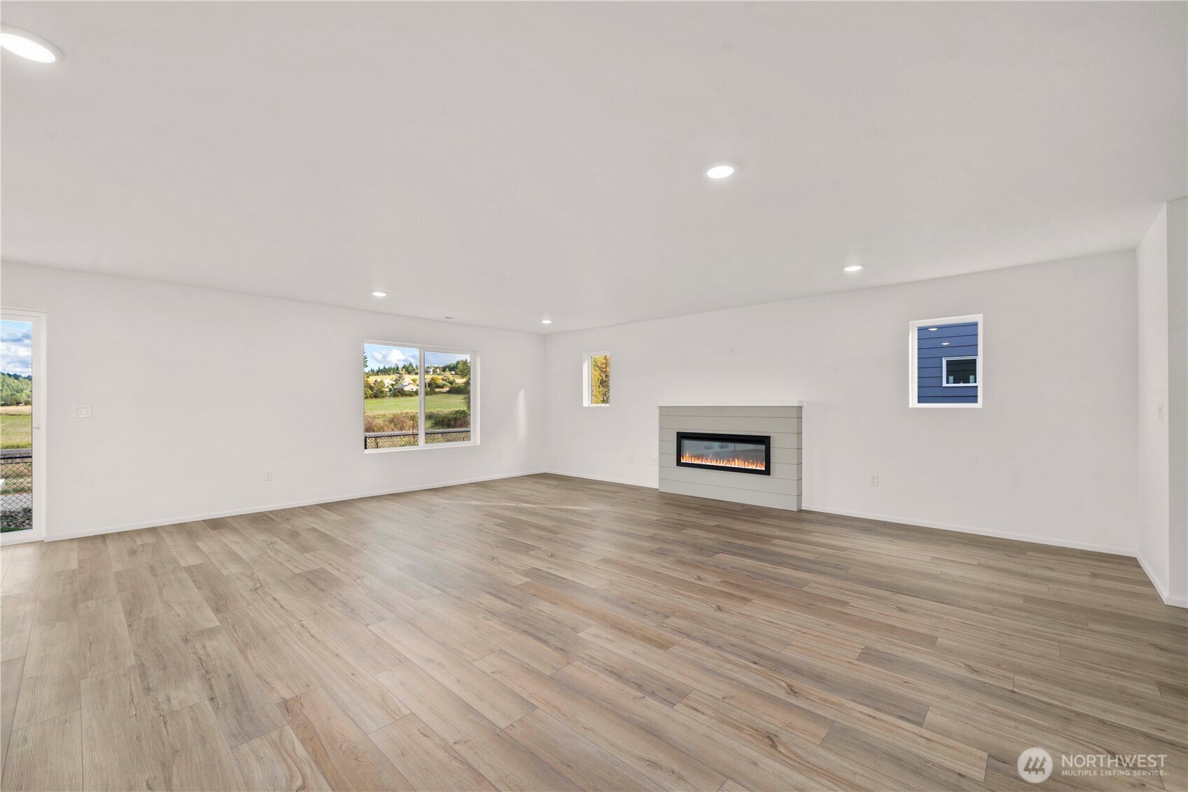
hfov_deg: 104.3
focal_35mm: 14
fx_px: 462
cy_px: 396
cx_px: 594
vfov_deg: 81.2
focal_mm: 14
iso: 100
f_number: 8
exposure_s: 1/60
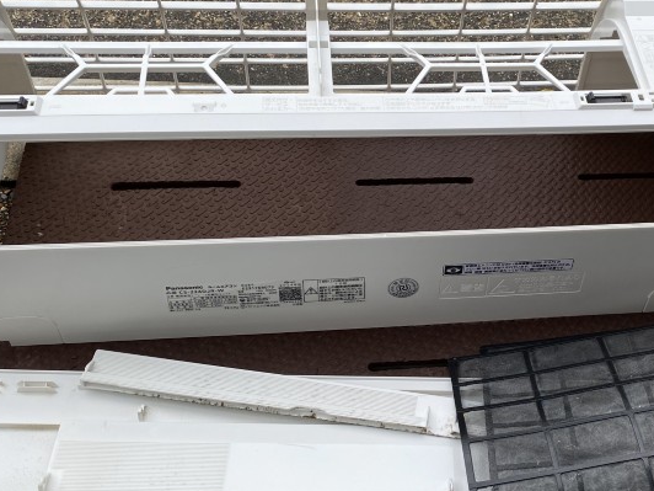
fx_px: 945
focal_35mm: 50
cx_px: 475
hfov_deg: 37.4
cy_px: 249
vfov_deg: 29.1
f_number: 1.8
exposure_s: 1/733
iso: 32
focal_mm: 4.25
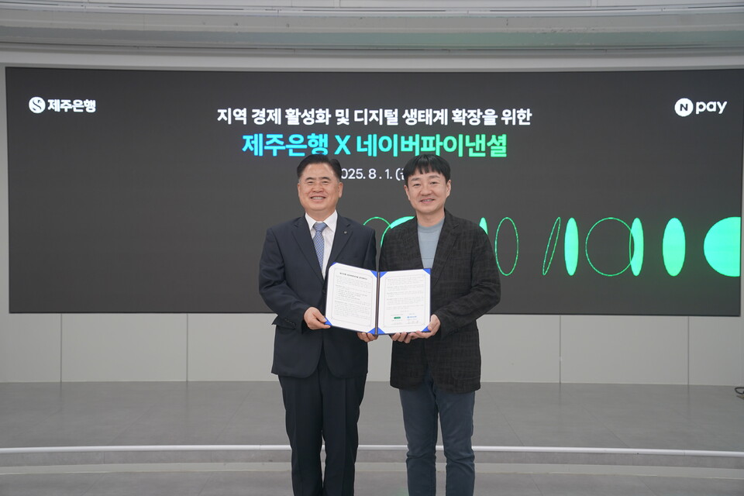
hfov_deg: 42.7
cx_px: 372
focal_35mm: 46
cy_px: 248
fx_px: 951
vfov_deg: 29.2
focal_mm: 46
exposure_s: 1/160
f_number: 4
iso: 800
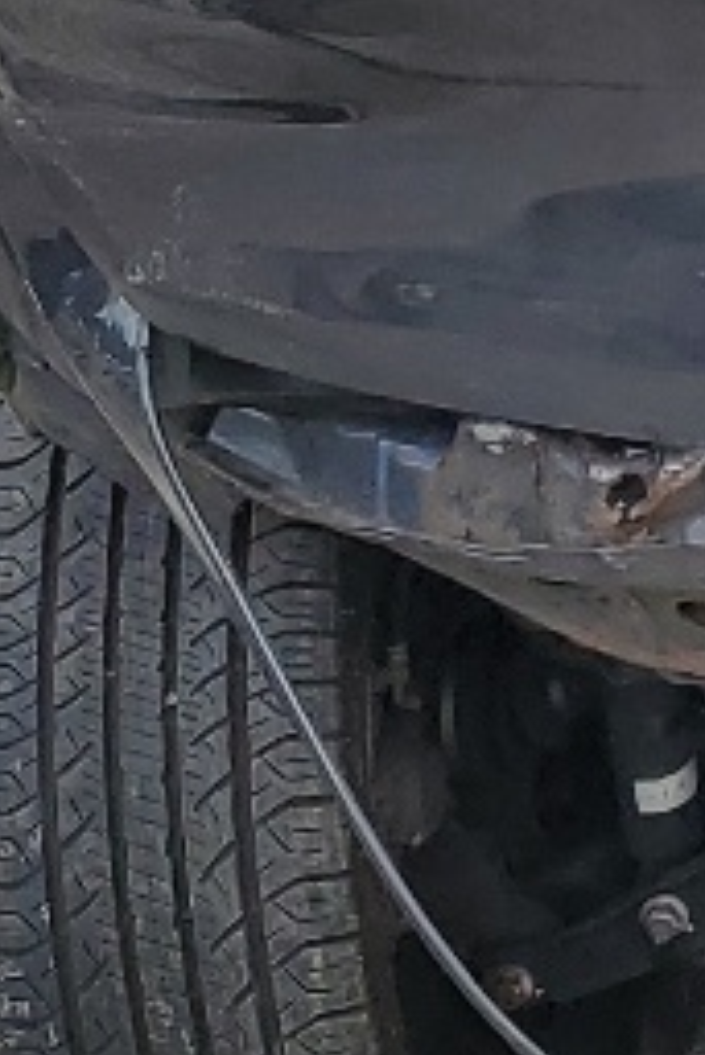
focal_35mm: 169
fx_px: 4957
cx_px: 1575
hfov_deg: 7.7
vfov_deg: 11.9
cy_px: -202
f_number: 1.5
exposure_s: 1/714
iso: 50
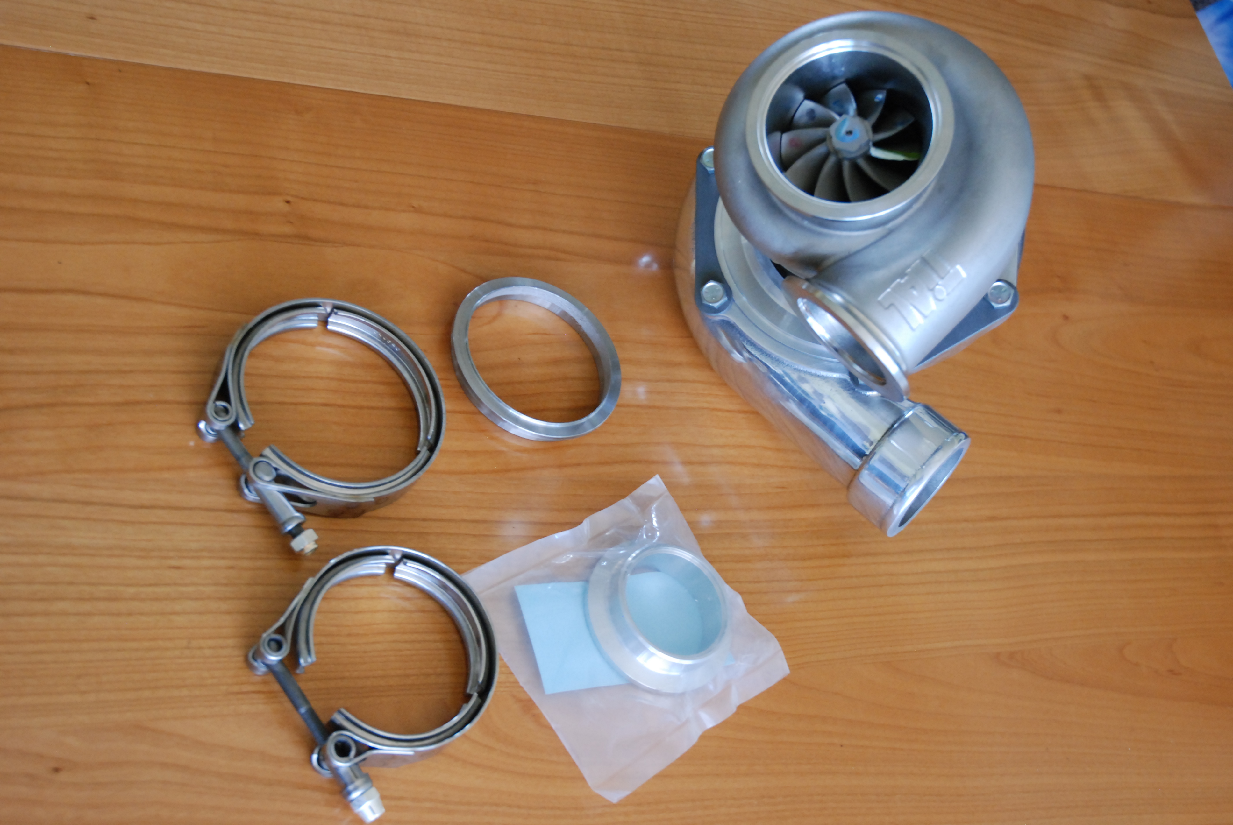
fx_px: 1595
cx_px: 616
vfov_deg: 29.0
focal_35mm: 46
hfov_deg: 42.3
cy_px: 412
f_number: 4.5
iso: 800
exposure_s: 1/20
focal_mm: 31
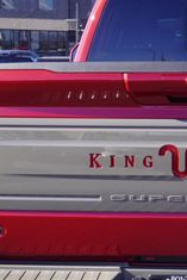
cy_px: 198
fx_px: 762
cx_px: 199
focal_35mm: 98
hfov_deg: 13.7
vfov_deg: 20.7
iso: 100
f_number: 7.1
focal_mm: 24
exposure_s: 1/100
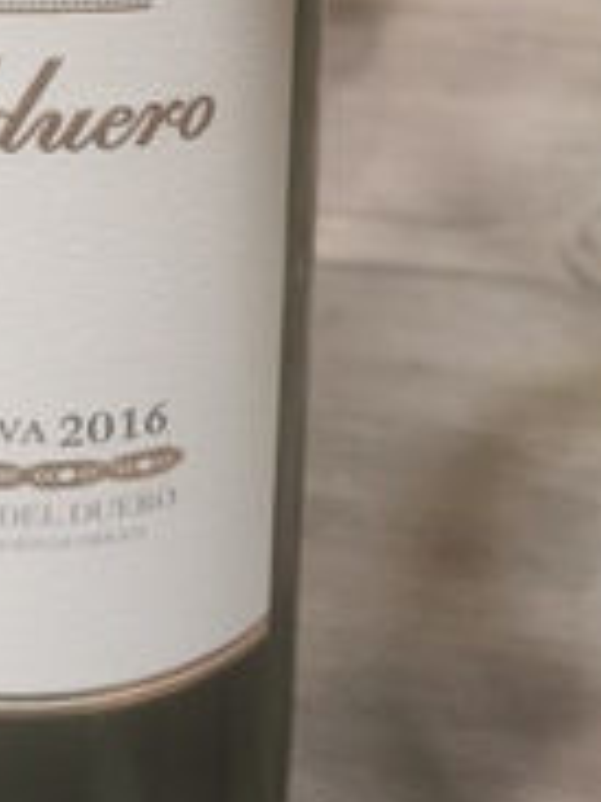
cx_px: 11
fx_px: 1483
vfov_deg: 28.6
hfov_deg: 22.1
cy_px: 15
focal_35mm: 64
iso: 320
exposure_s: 1/50
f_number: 1.8
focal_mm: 5.58
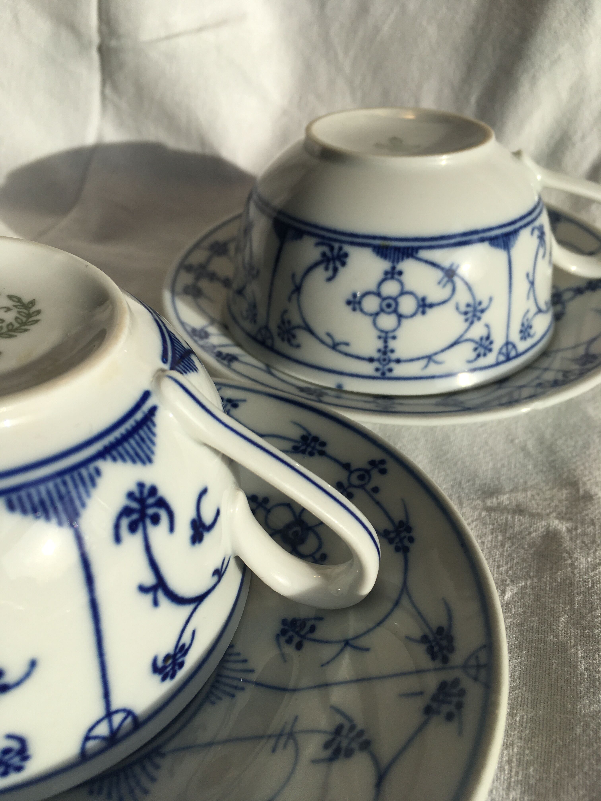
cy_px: 400
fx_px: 671
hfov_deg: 48.2
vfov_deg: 61.7
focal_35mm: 29
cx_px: 300
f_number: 2.2
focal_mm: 4.15
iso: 25
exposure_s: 1/845
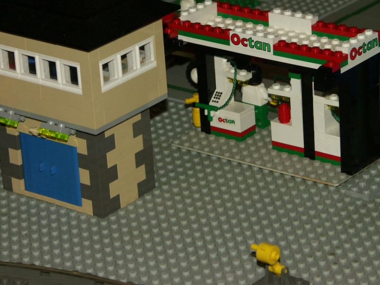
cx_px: 205
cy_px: 93
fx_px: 1844
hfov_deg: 11.8
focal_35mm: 168
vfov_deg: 8.8
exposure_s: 1/125
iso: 200
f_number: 4.5
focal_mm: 31.23
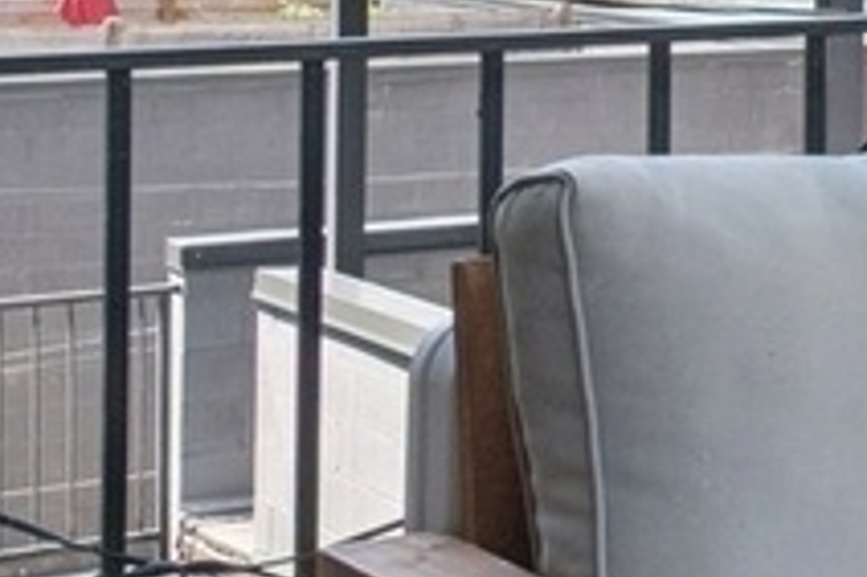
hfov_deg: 11.1
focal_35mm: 130
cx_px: 2491
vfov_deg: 10.5
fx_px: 3128
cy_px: 156
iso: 200
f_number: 8
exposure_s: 1/125
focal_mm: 17
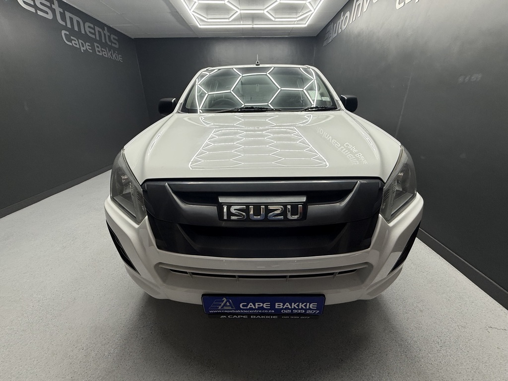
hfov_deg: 102.1
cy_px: 190
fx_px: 205
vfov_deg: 85.7
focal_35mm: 14
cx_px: 254
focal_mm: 2.22
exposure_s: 1/100
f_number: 2.2
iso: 80
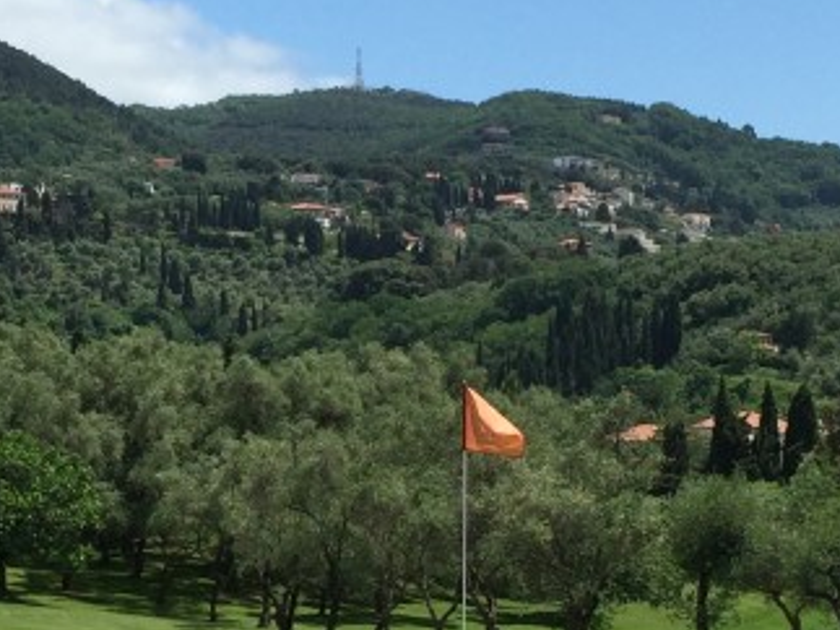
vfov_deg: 14.0
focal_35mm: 105
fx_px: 2547
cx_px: 221
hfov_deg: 18.6
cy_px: 492
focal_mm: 4.15
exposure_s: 1/2475
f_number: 2.2
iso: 32
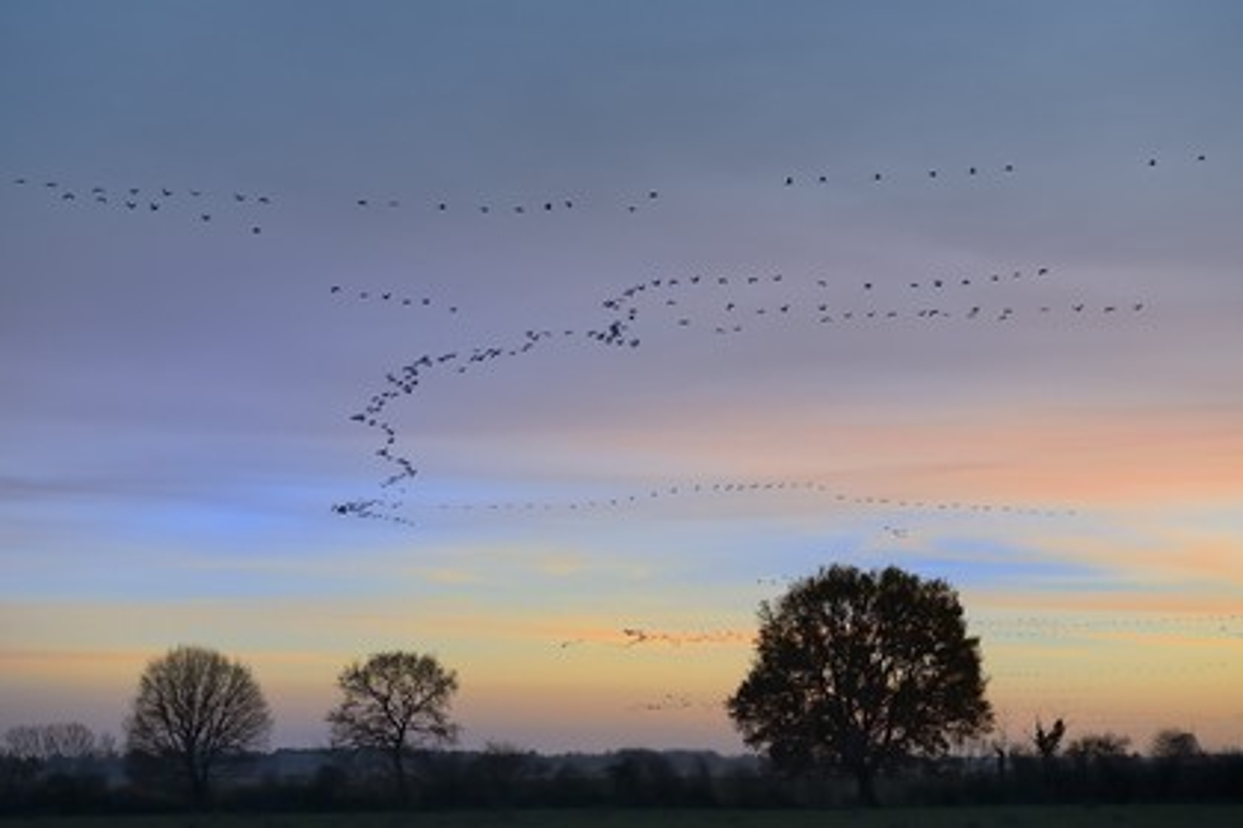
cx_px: 622
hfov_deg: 24.8
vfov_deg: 16.7
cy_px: 414
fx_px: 2831
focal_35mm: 82
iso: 1600
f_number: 3.5
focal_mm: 82
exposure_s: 1/320
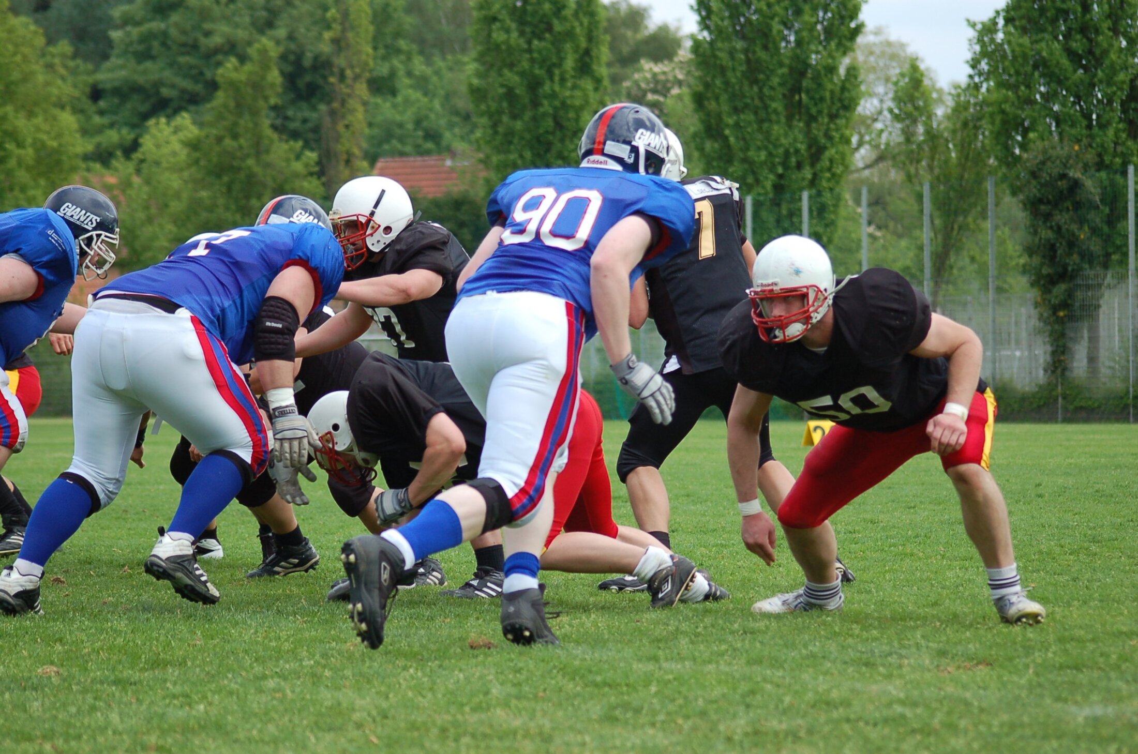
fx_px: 4733
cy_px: 377
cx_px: 569
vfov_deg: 9.1
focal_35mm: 150
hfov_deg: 13.7
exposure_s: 1/1000
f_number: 4.2
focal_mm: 100
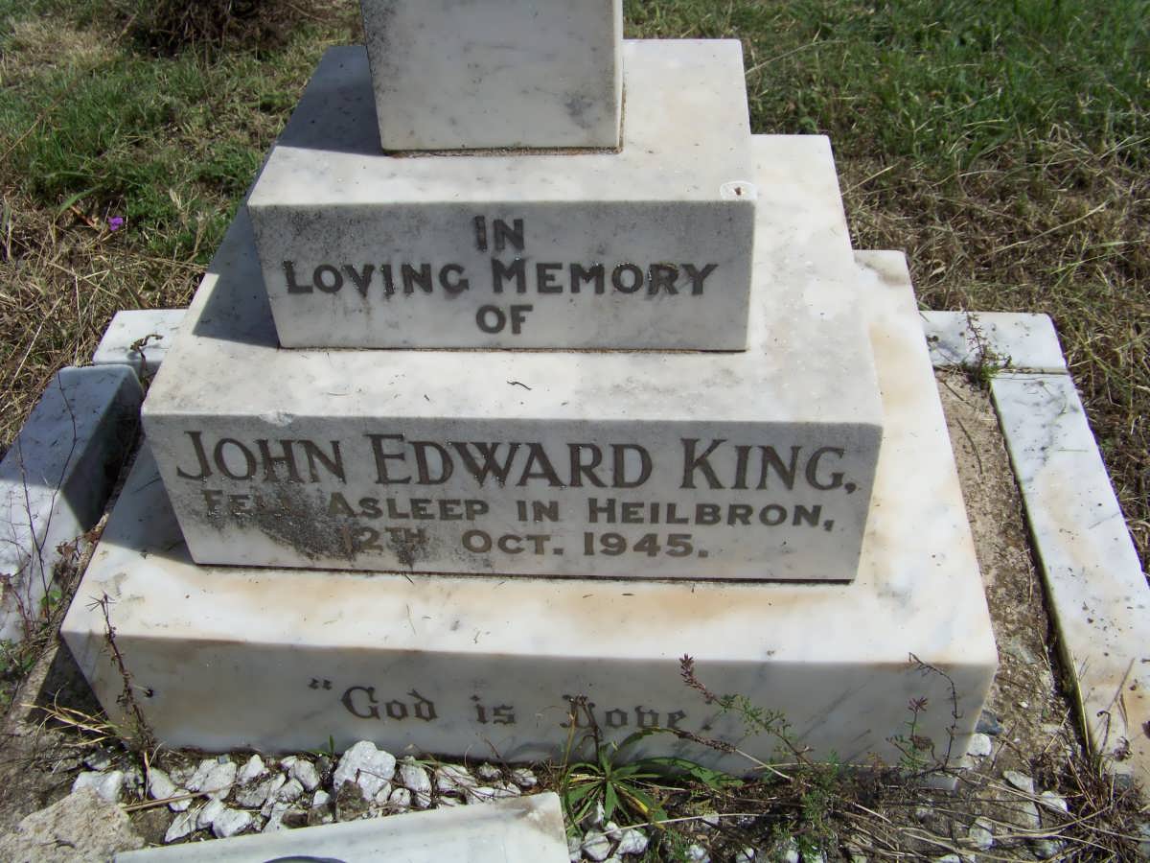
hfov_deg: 51.4
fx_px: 1196
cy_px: 432
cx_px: 575
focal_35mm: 36
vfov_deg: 39.7
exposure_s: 1/1250
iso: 64
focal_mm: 5.85
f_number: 4
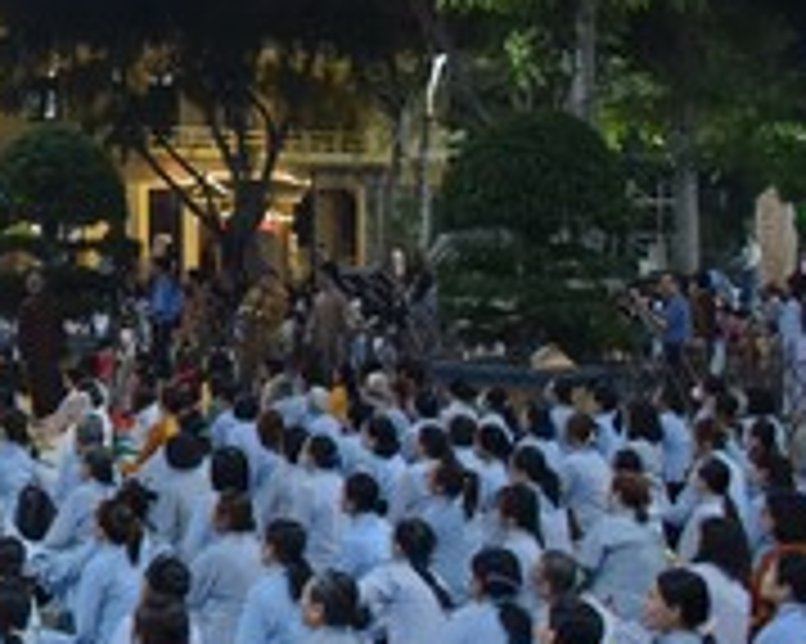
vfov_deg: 18.7
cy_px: 306
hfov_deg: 21.0
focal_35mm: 82
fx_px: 1955
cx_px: -261
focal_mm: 24
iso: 1250
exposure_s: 1/60
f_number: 4.5
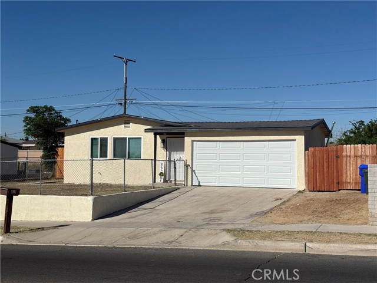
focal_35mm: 48
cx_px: 188
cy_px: 142
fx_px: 523
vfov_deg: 30.3
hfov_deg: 39.7
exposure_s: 1/11364
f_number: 1.78
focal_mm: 6.76
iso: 64
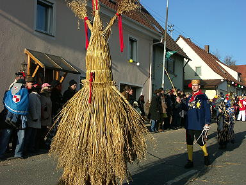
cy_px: 92
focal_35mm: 41
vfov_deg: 35.1
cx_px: 123
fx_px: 291
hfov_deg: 45.8
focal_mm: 10.63
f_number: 5.6
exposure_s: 1/1000
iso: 100
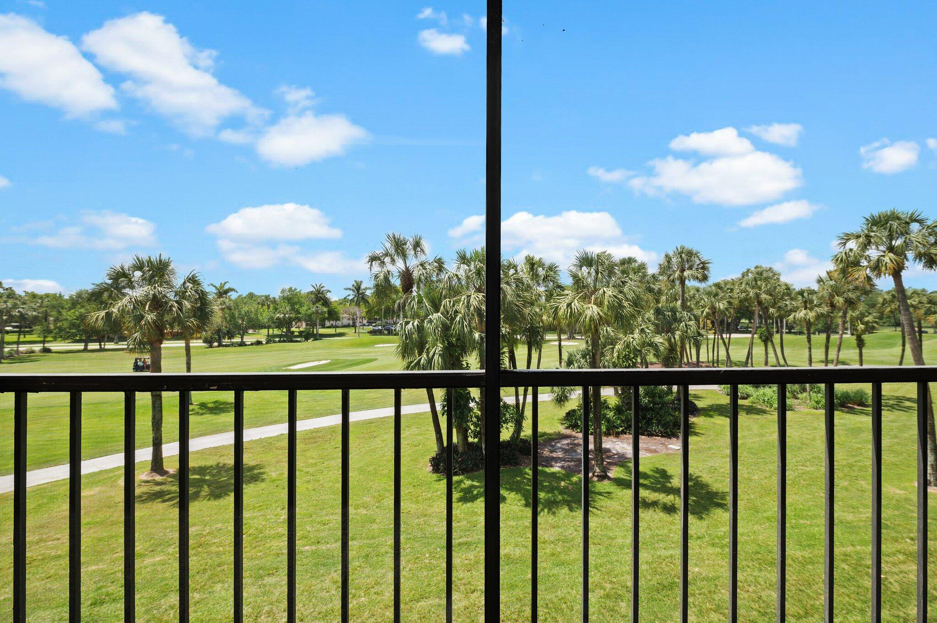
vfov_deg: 81.1
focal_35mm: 14
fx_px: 364
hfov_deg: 104.3
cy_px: 312
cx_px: 468
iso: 200
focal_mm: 14
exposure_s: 1/200
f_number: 8
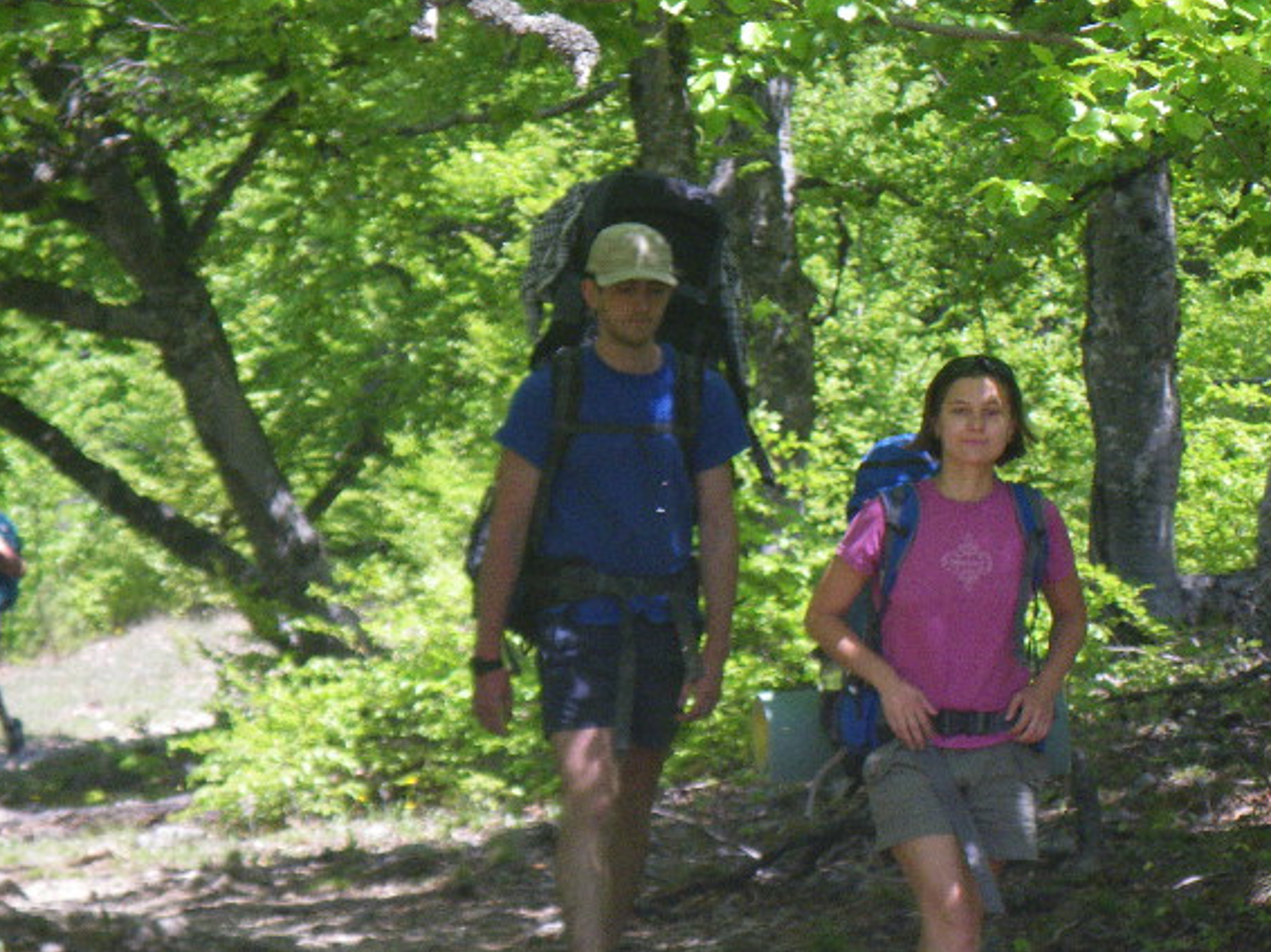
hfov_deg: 10.0
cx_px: 633
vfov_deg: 7.5
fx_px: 7267
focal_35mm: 198
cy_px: 460
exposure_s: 1/250
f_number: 5.5
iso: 250
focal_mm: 25
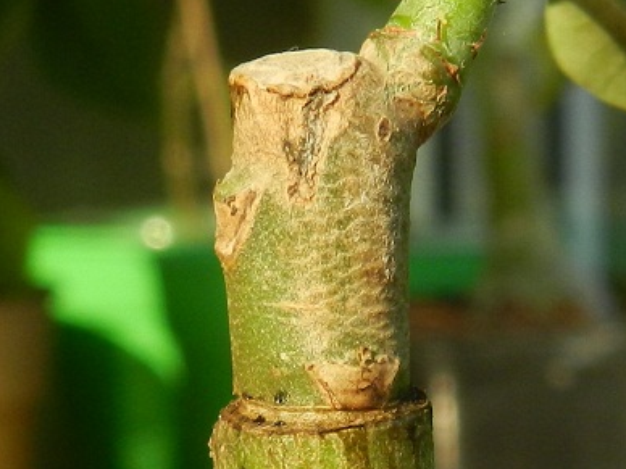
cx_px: 319
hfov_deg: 55.3
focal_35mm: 33
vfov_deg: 42.9
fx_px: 597
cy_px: 239
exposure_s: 1/400
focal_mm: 5.6
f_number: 3.7
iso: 160
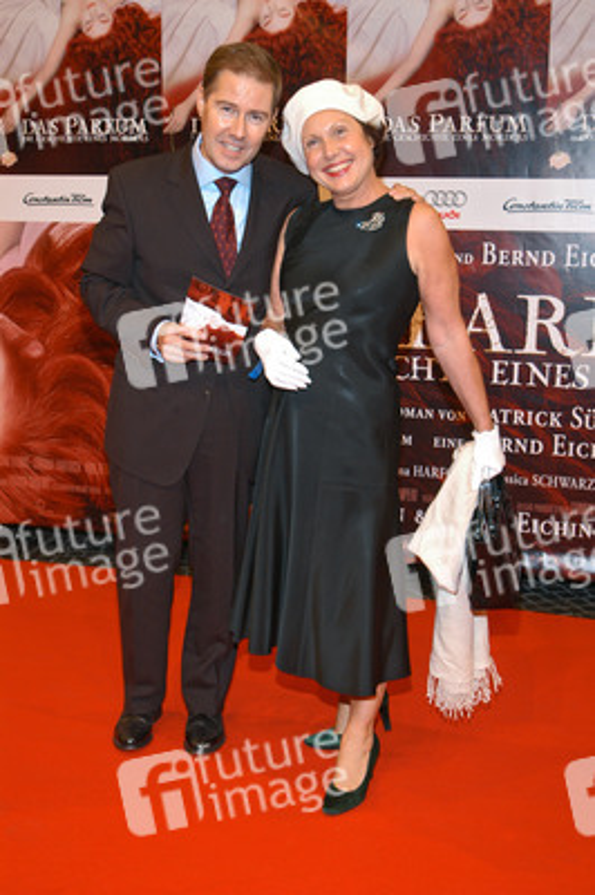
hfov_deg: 29.8
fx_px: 1117
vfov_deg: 43.6
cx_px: 298
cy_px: 448
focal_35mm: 45
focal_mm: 30
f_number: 5.6
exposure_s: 1/100
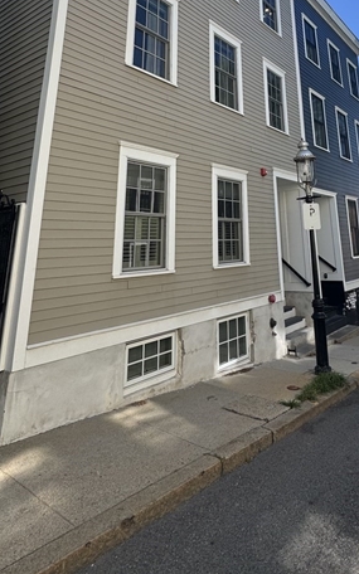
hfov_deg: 48.5
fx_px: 391
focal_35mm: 25
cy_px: 122
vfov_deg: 66.5
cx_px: 239
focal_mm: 2.22
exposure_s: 1/713
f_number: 2.2
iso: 40
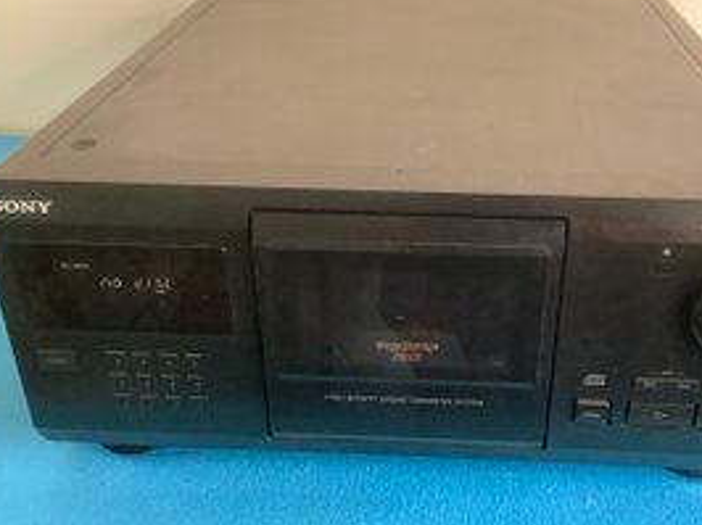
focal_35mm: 40
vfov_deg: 35.9
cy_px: 255
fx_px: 810
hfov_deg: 46.6
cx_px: 418
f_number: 2.4
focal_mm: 3.3
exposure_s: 1/60
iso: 400
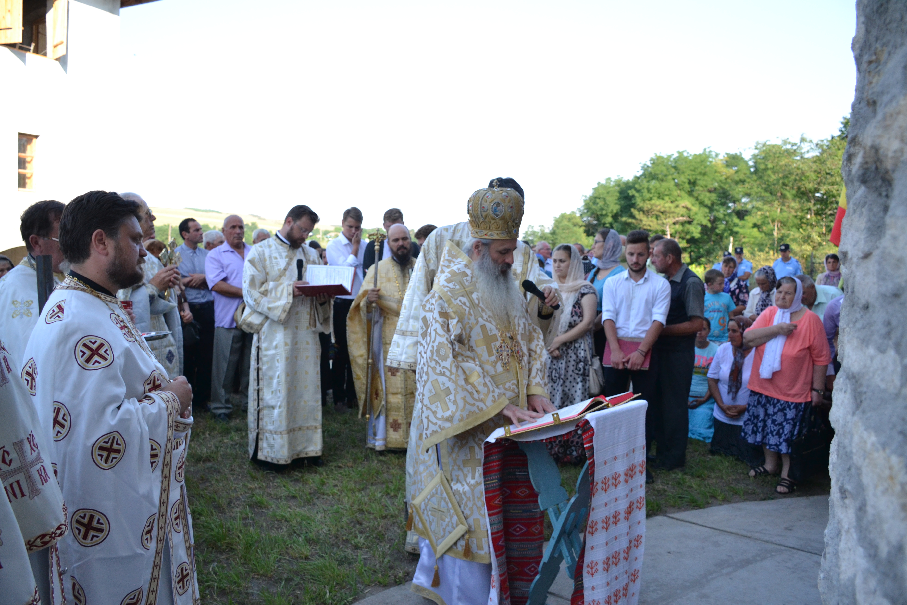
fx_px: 680
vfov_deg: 47.9
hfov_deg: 67.4
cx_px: 454
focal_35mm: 27
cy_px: 302
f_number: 4.5
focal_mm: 18
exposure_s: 1/1000
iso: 800
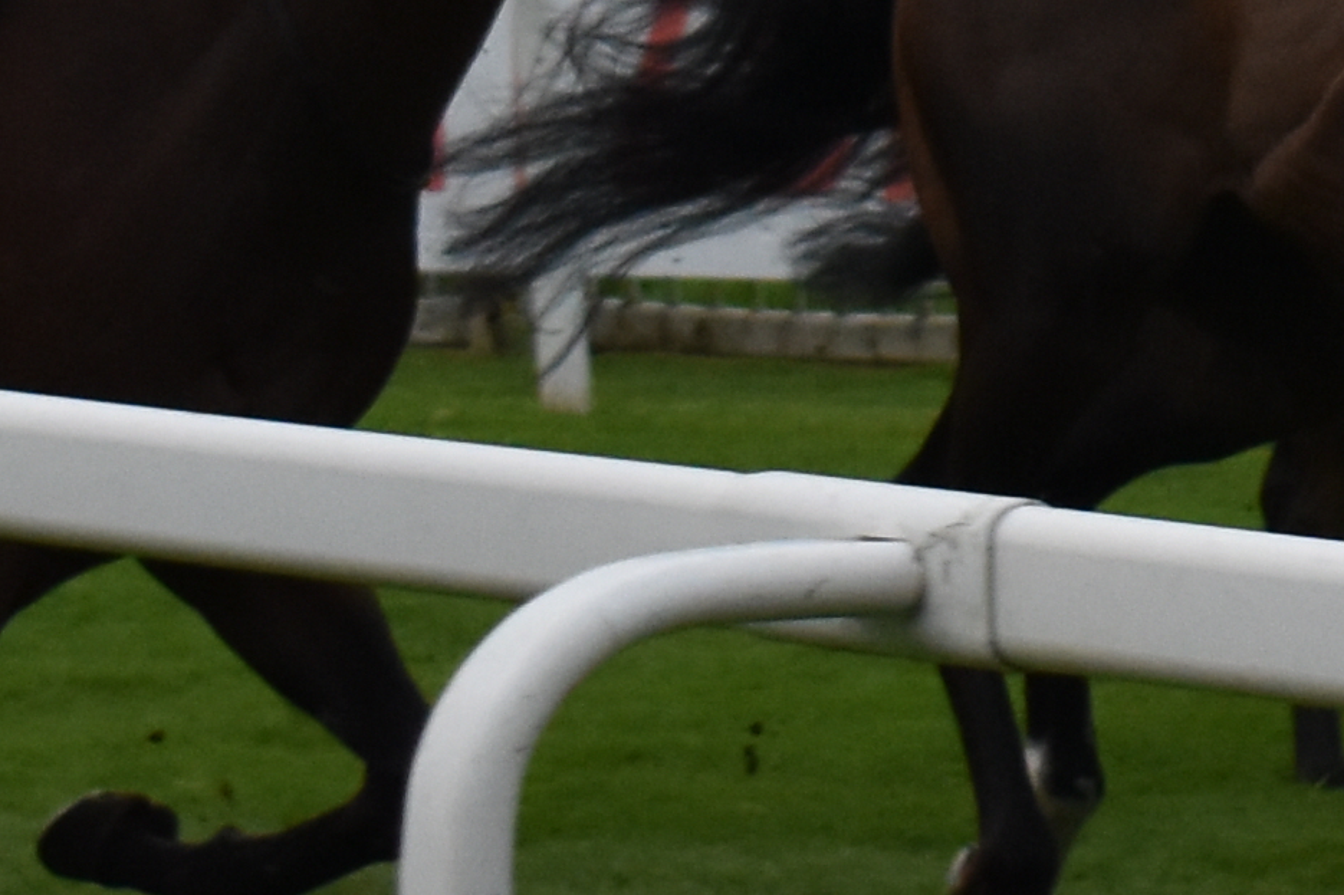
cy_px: -702
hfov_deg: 4.6
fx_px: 16535
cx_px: 2192
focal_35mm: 443
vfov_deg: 3.1
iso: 800
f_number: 5.3
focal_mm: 46
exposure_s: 1/1000
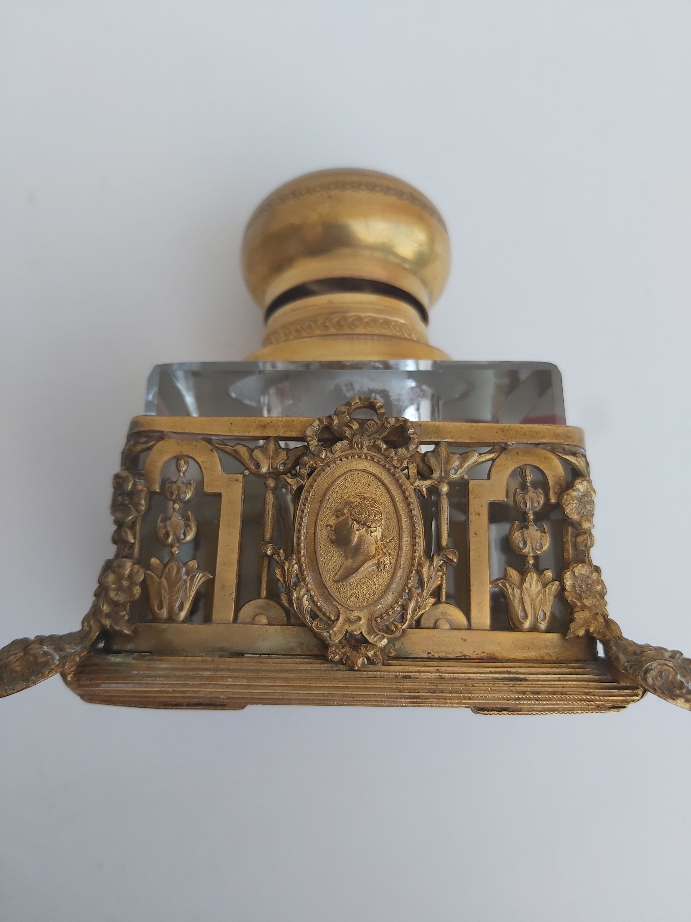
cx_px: 346
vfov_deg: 67.3
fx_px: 692
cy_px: 461
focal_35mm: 26
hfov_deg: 53.1
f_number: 1.7
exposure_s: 1/164
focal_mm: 3.92
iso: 64
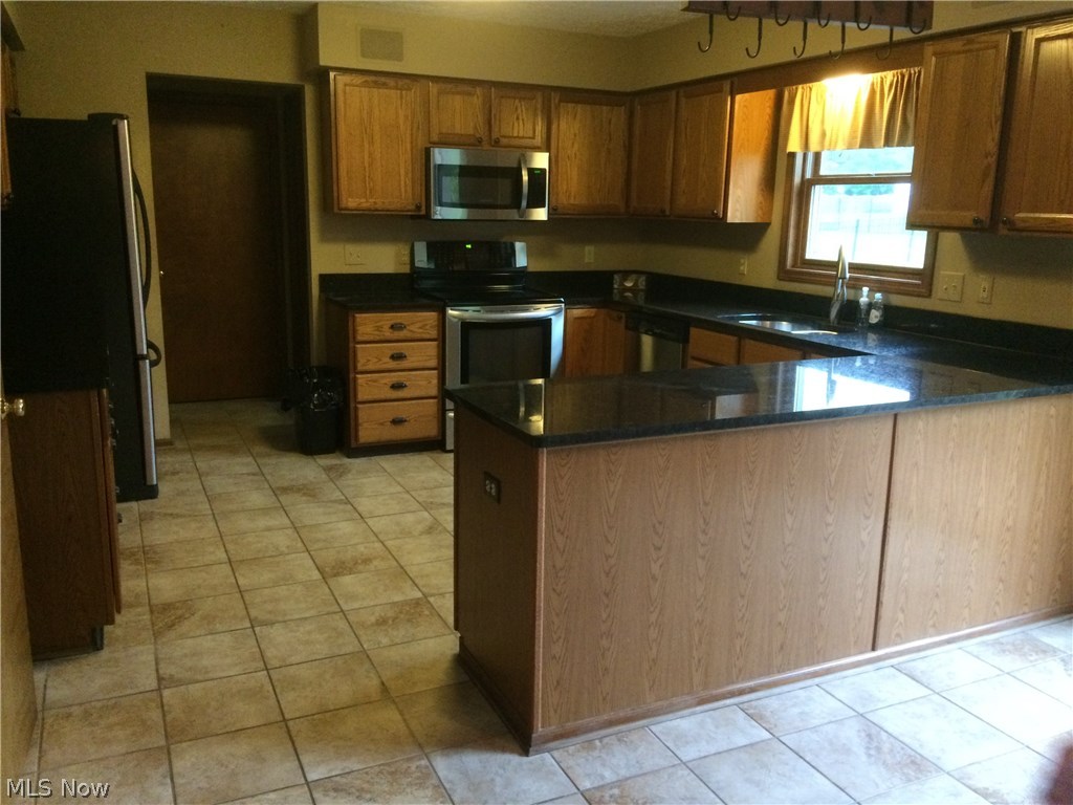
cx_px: 536
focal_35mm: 29
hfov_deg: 61.7
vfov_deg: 48.2
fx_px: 899
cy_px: 402
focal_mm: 4.15
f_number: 2.2
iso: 320
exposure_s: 1/30
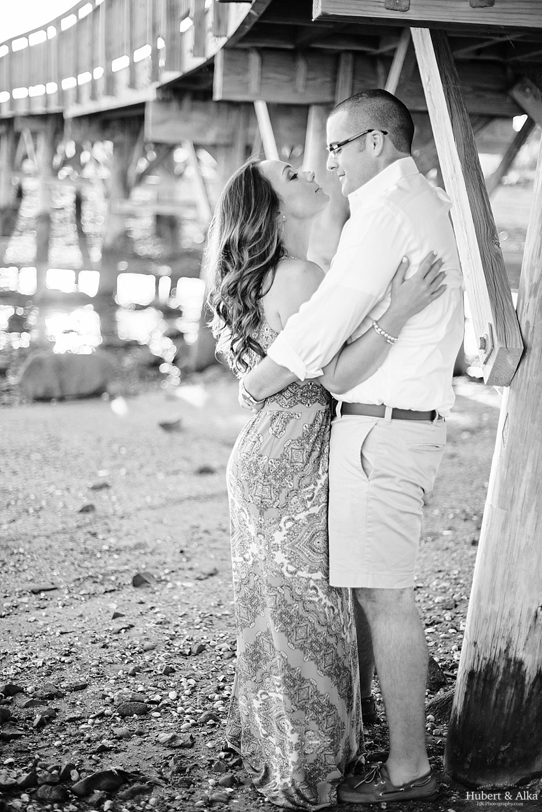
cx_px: 271
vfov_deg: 39.6
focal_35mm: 50
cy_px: 406
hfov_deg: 27.0
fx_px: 1128
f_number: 1.4
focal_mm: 50
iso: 500
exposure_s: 1/3200
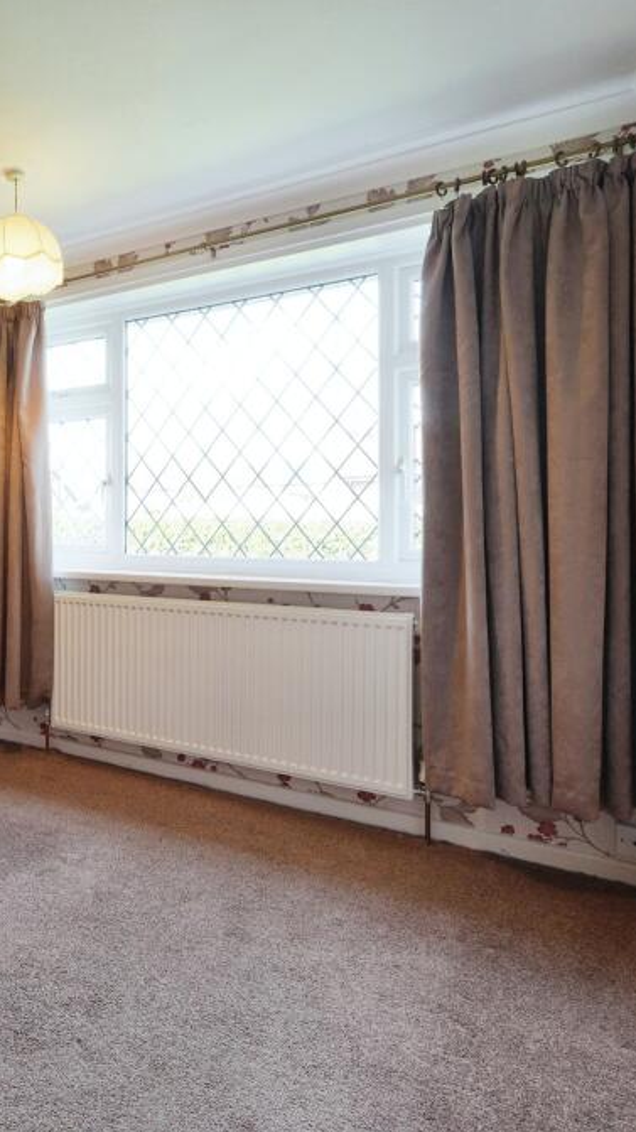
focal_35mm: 24
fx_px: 720
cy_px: 559
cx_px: -13
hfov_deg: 41.0
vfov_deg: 76.3
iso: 160
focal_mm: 10
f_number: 8
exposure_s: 1/13
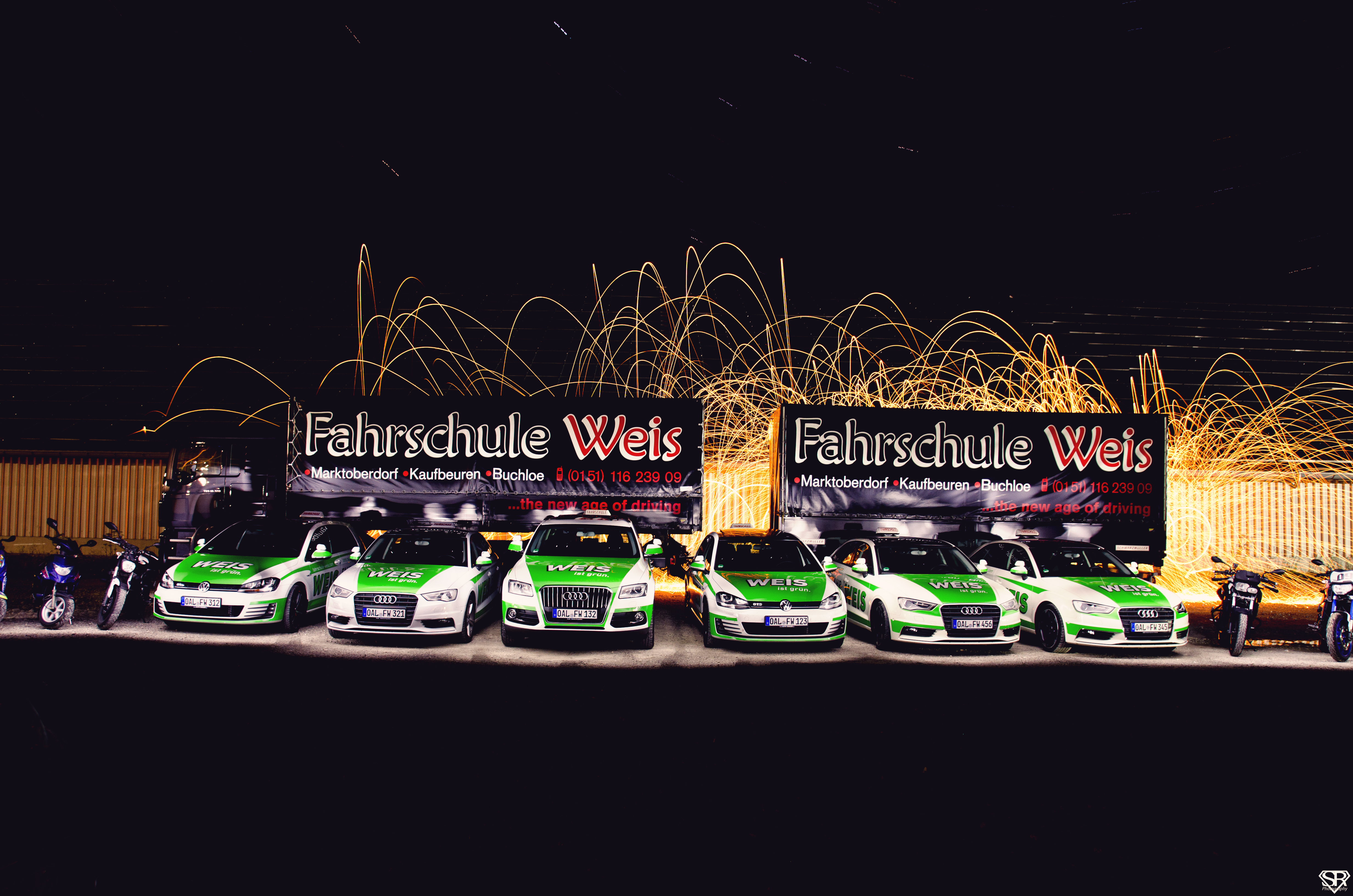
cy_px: 448
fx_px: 956
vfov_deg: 50.2
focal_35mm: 26
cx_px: 676
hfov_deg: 70.5
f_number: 5
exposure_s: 24
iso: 100
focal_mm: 17
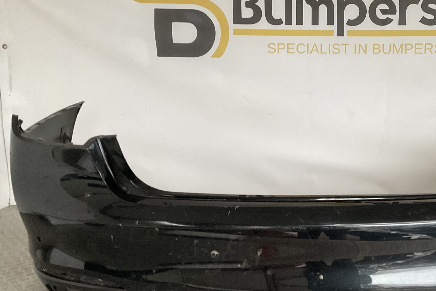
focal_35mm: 45
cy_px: 166
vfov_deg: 29.8
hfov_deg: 42.4
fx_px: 545
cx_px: 323
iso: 80
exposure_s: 1/50
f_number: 1.8
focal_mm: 3
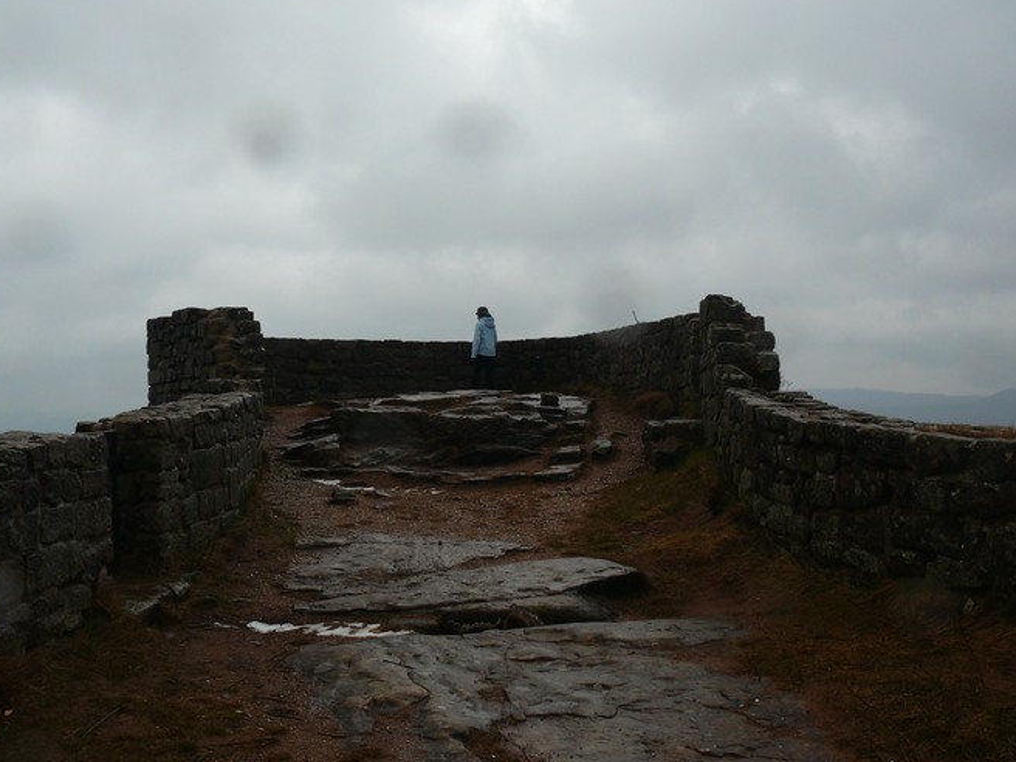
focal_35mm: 40
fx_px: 1174
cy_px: 392
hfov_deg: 46.8
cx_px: 488
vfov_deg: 36.0
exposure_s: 1/160
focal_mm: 7.4
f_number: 4
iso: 100
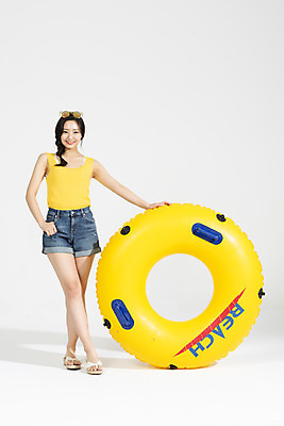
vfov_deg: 28.8
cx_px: 142
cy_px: 213
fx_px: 828
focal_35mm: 70
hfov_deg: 19.5
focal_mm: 70
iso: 100
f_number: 14
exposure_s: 1/125
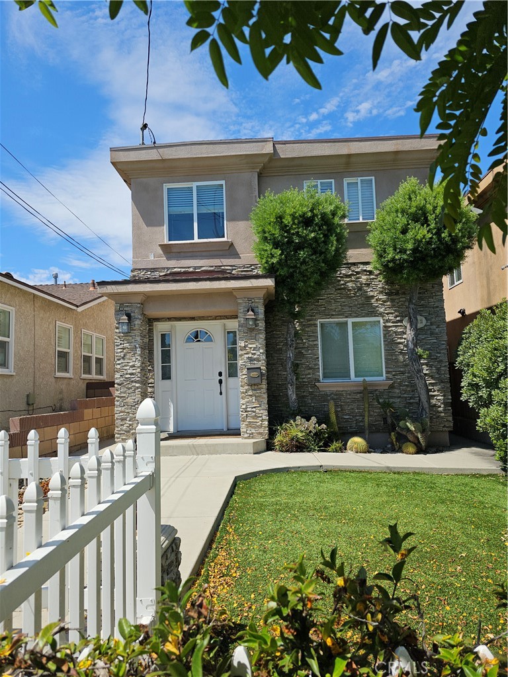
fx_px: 450
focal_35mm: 23
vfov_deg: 73.9
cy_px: 338
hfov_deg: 58.9
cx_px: 254
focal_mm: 6.3
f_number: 1.7
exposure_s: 1/2000
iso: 25
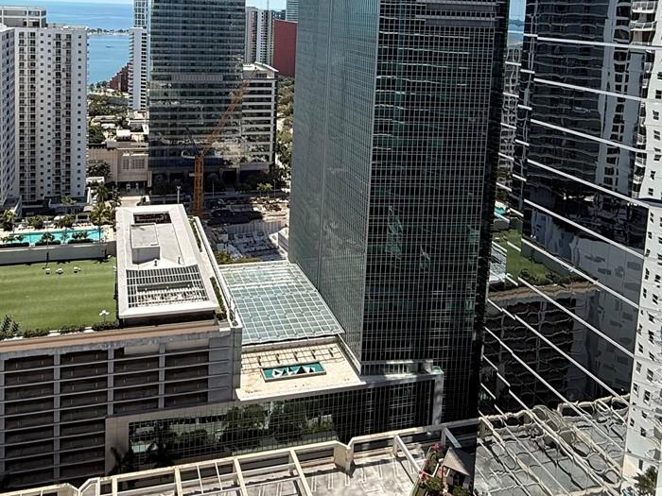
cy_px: 65
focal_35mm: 32
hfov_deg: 56.5
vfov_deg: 41.3
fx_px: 612
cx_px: 272
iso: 50
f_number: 2.2
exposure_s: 1/1795
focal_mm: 2.22
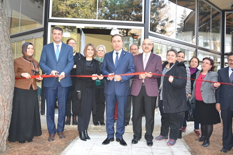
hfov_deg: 67.4
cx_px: 116
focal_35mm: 27
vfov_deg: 48.0
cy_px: 78
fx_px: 175
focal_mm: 18
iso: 400
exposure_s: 1/80
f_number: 4
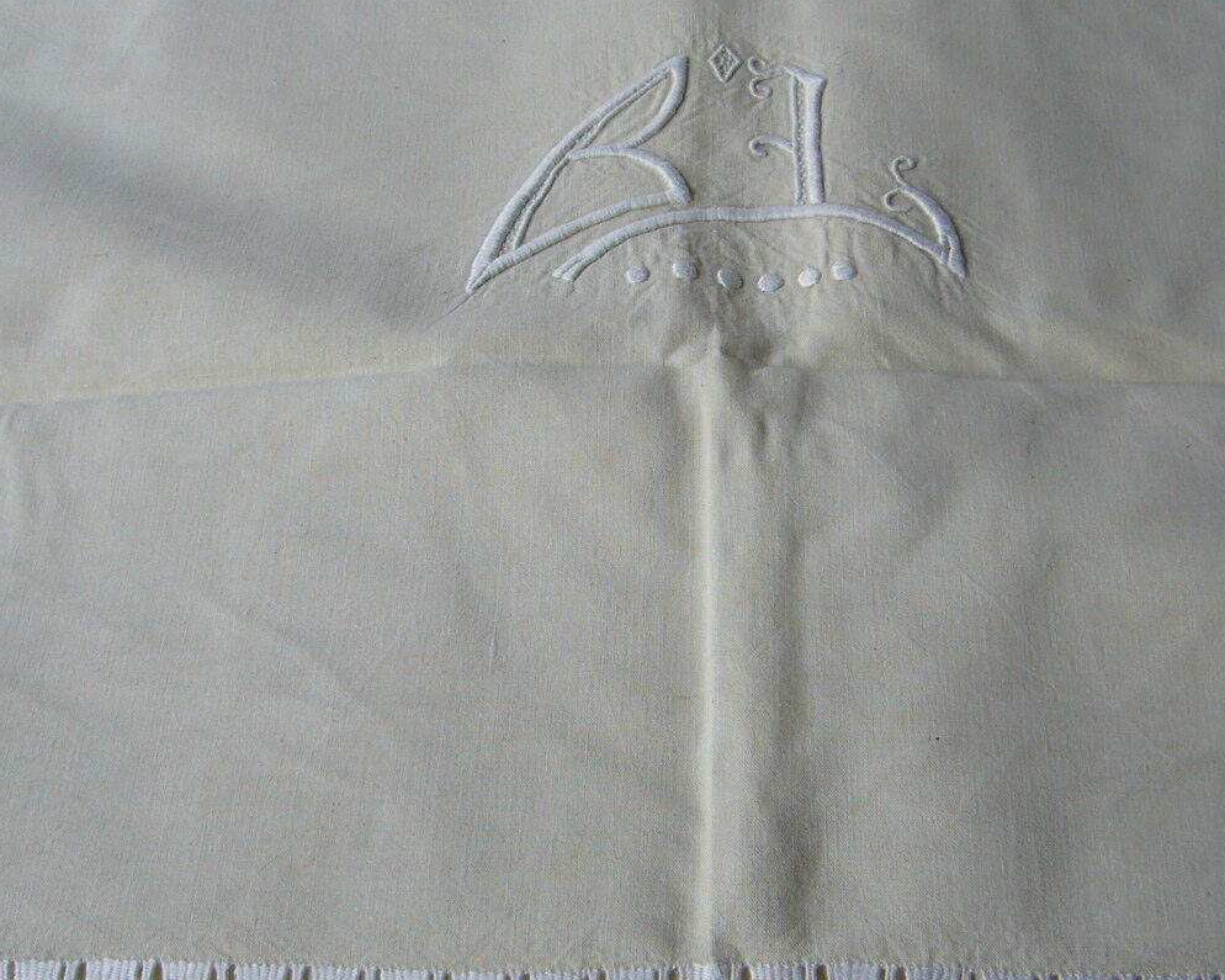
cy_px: 531
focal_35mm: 55
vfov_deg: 27.6
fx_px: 1994
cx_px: 691
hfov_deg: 34.1
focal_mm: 5.8
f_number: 2.8
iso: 80
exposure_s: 1/60
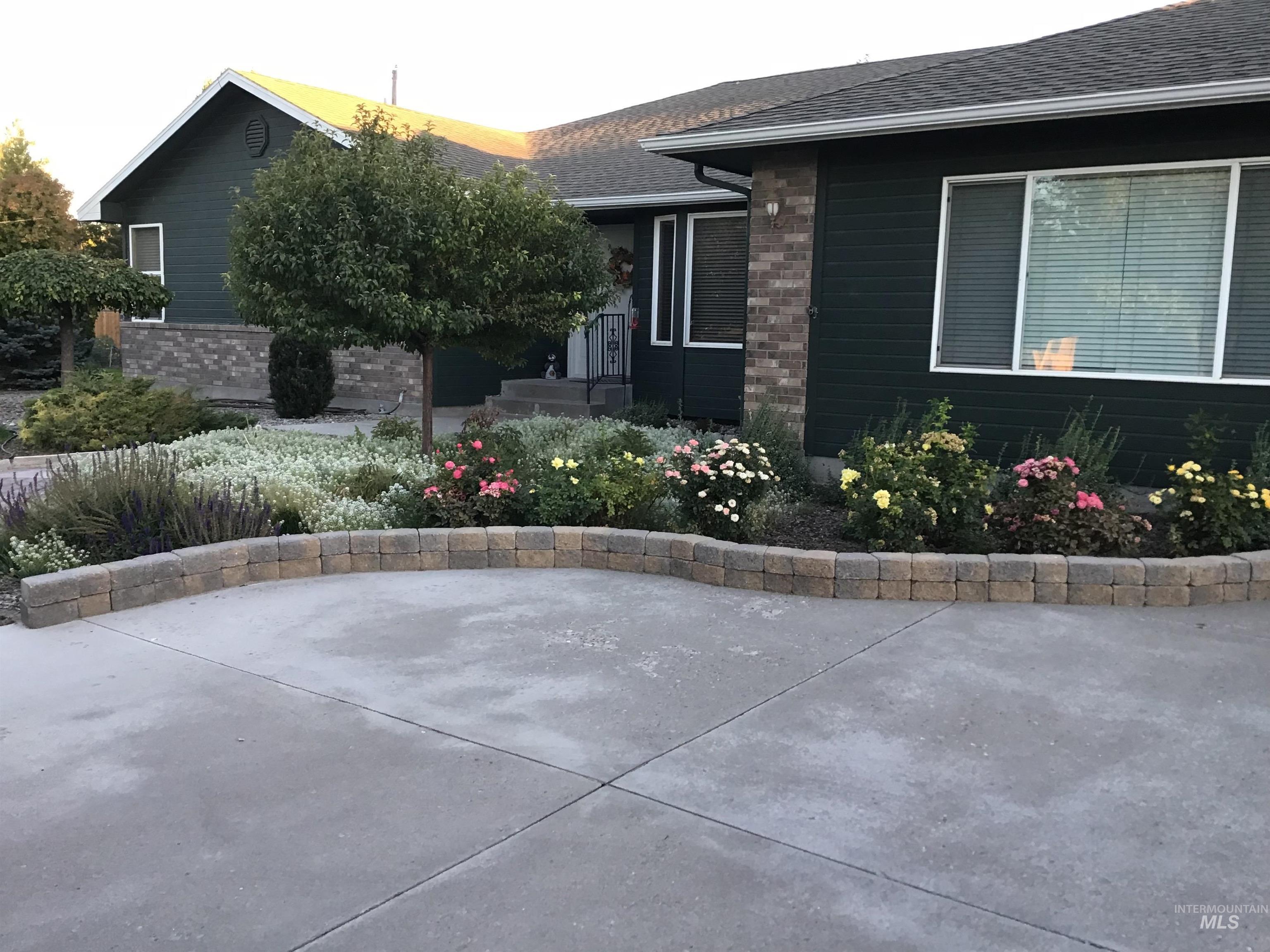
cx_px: 635
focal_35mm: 31
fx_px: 1137
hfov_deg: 58.4
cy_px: 476
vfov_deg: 45.4
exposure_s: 1/40
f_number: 2.4
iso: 25
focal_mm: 3.3
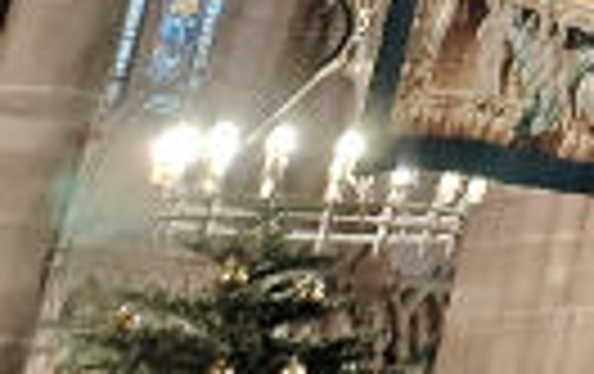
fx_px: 3195
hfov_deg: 8.2
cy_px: -1176
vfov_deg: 5.7
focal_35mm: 197
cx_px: 2052
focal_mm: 5.2
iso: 4631
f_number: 1.8
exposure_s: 1/20
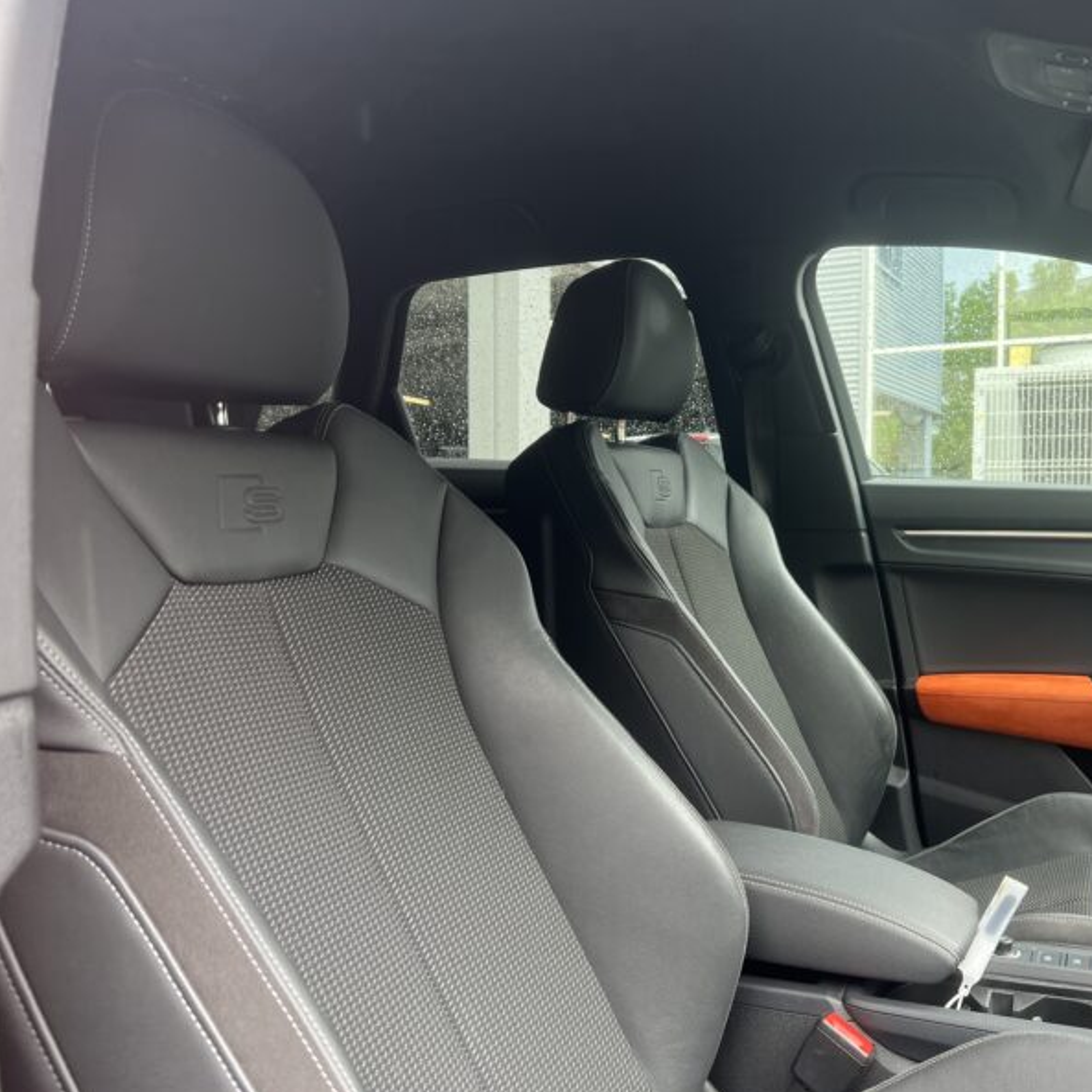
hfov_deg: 51.8
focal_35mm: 31
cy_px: 551
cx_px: 700
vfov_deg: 52.5
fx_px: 1106
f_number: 1.5
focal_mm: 5.7
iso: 64
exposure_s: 1/143
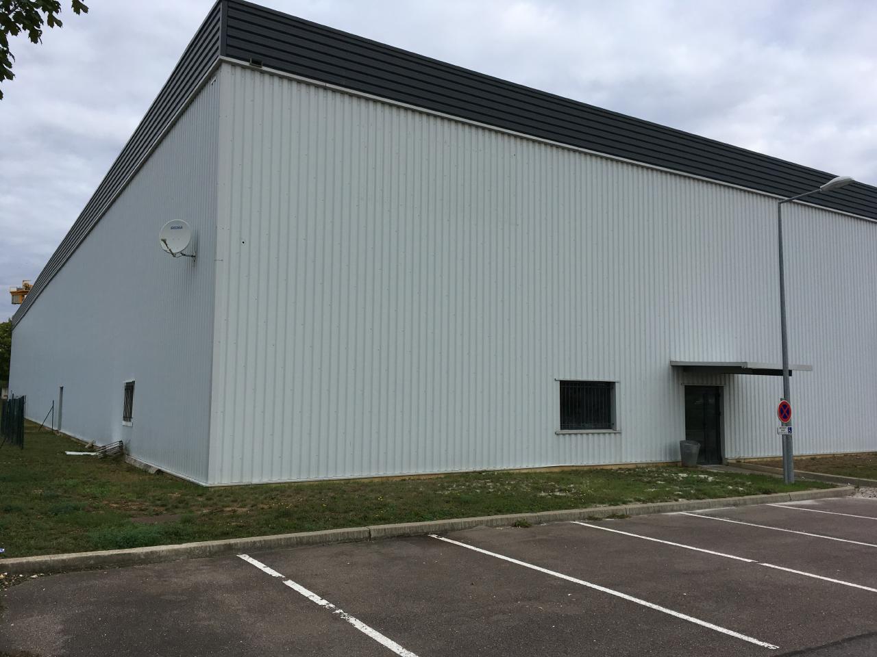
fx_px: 735
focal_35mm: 29
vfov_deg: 48.2
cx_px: 438
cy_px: 328
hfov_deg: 61.7
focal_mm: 4.15
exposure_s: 1/754
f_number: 2.2
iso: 25
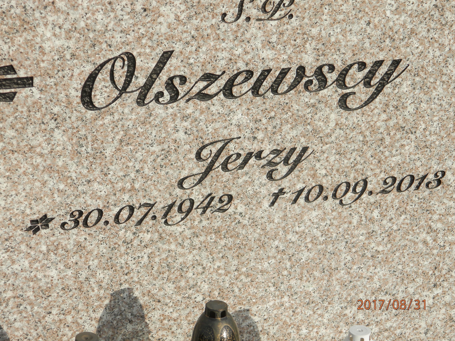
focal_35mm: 106
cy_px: 170
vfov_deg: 14.0
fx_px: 1393
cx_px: 228
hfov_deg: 18.5
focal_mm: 19
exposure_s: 1/800
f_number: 4.5
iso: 80
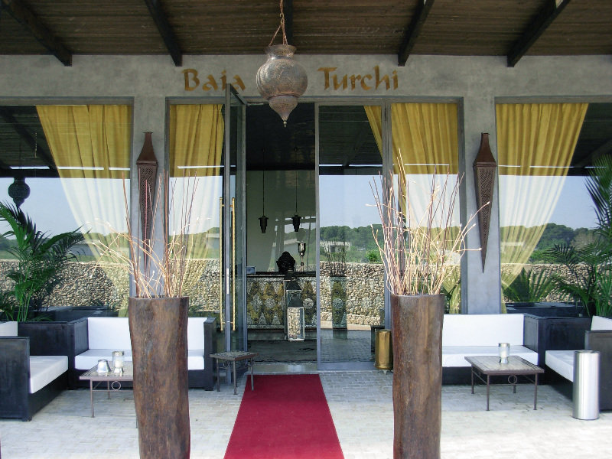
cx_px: 306
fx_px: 672
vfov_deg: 37.7
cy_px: 230
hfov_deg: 49.0
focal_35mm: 38
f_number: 2.9
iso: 79
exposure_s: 1/82.9
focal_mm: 6.3
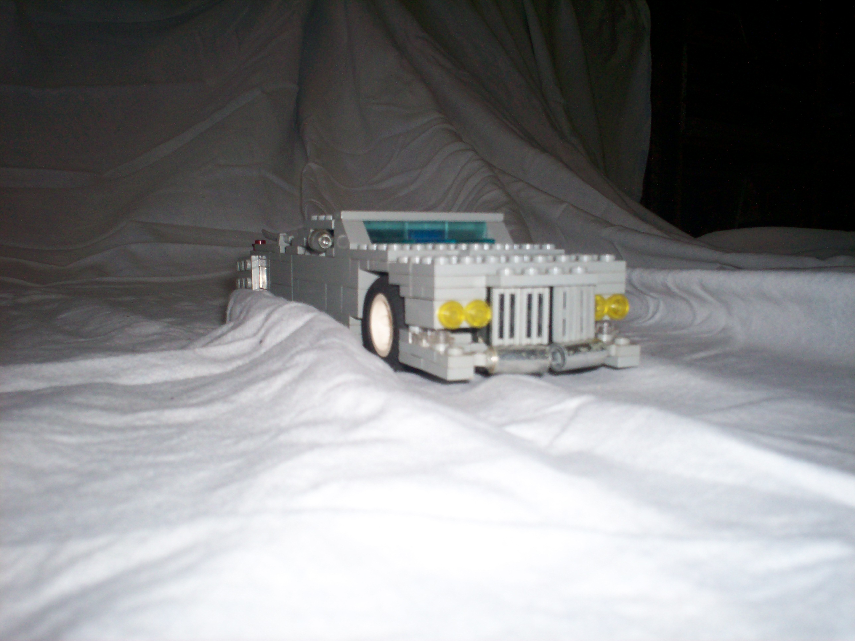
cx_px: 428
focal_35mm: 36
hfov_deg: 51.4
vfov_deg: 39.7
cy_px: 320
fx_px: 889
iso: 140
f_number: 4.5
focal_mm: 6
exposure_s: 1/60
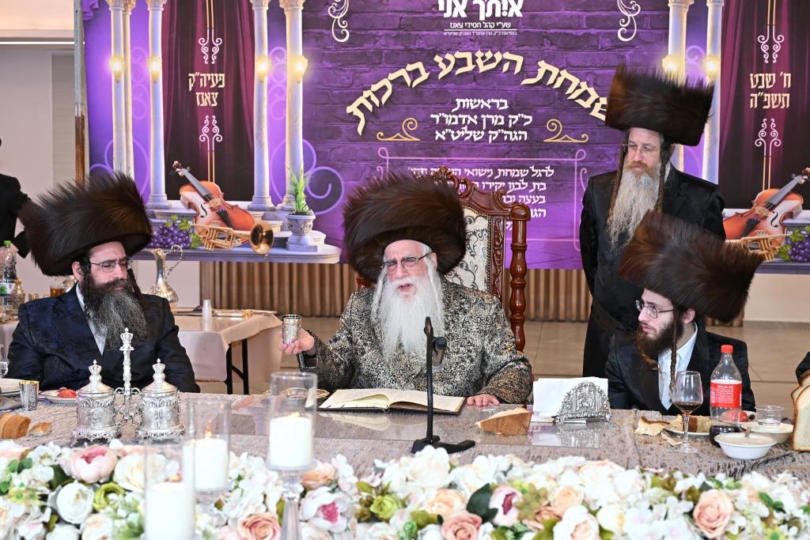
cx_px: 405
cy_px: 270
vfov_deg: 24.2
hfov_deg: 35.6
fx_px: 1260
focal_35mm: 56
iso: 800
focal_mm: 56
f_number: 5
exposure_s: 1/125
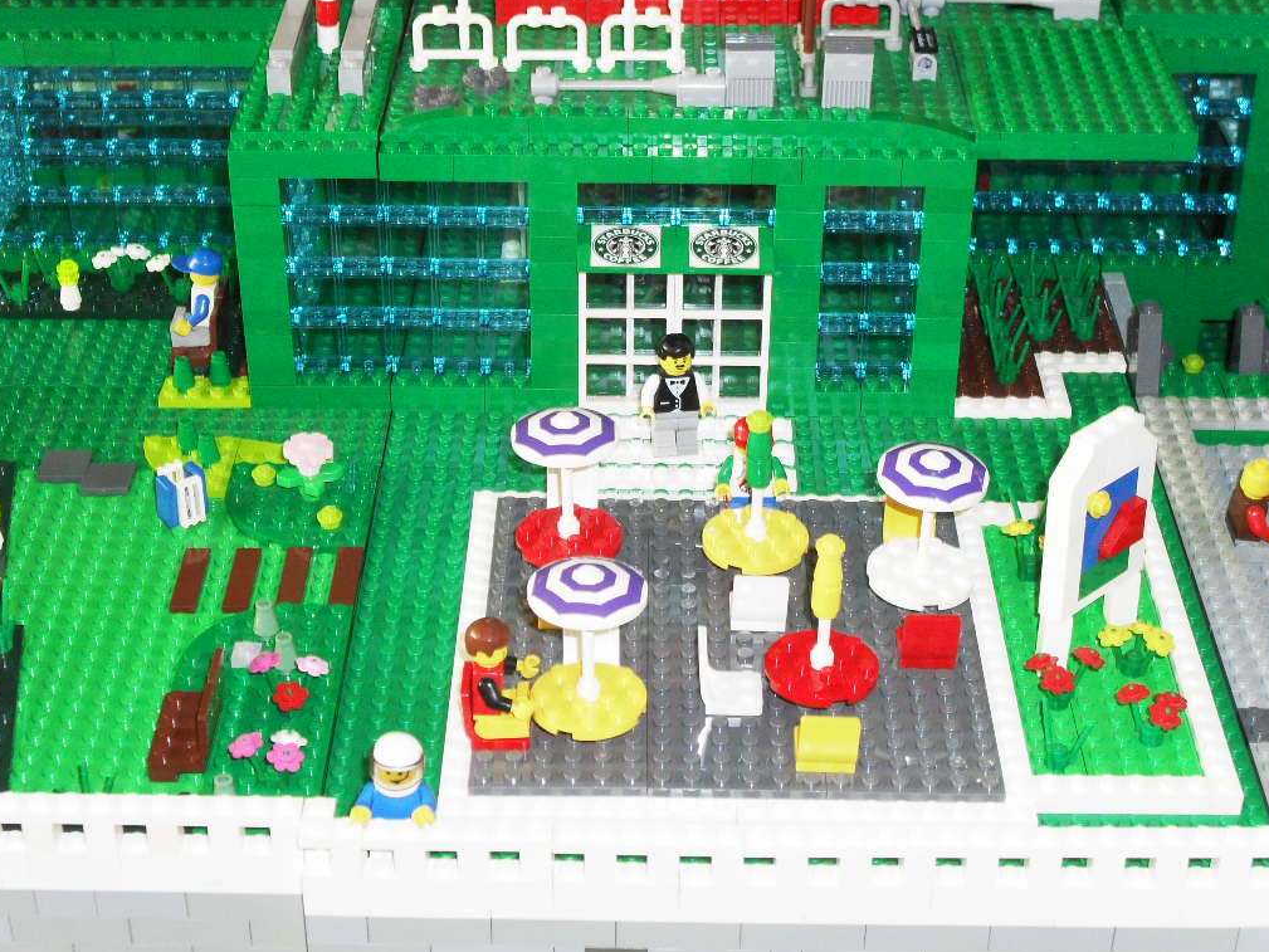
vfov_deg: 21.9
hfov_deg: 29.0
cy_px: 477
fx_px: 2456
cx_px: 635
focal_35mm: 67
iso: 200
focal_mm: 11.7
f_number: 4.6
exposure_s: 1/60
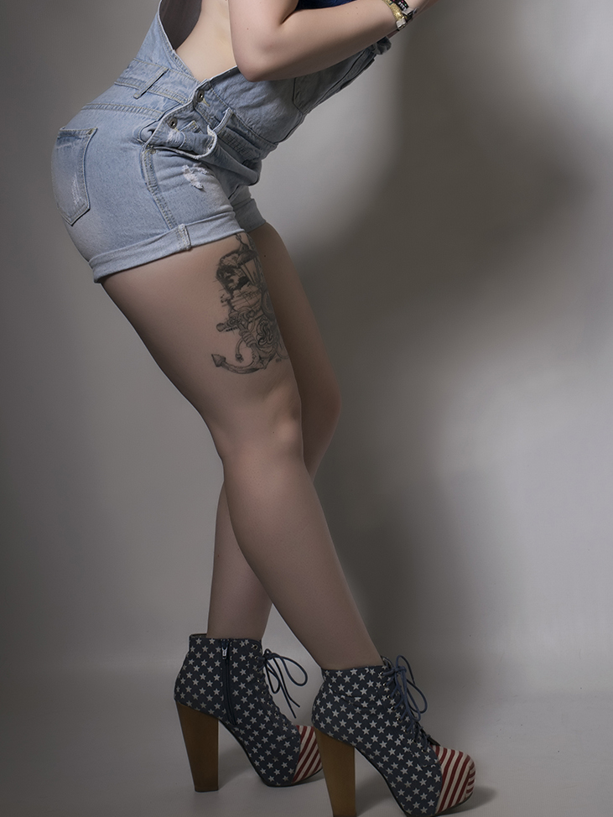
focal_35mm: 90
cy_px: 226
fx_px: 2124
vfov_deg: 21.6
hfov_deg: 16.4
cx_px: 320
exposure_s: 1/160
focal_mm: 38
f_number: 11
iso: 100
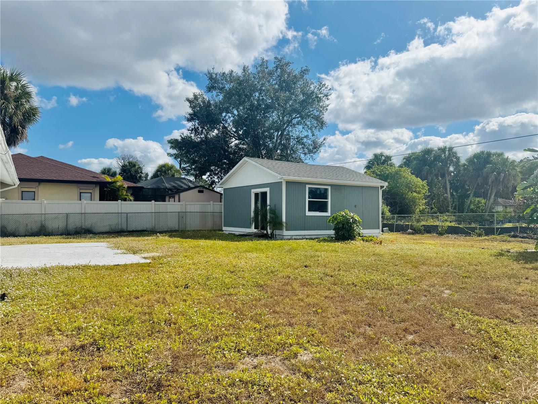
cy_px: 202
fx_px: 373
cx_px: 269
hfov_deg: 71.6
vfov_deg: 56.8
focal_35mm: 24
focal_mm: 6.76
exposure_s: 1/9009
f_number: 1.78
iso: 80
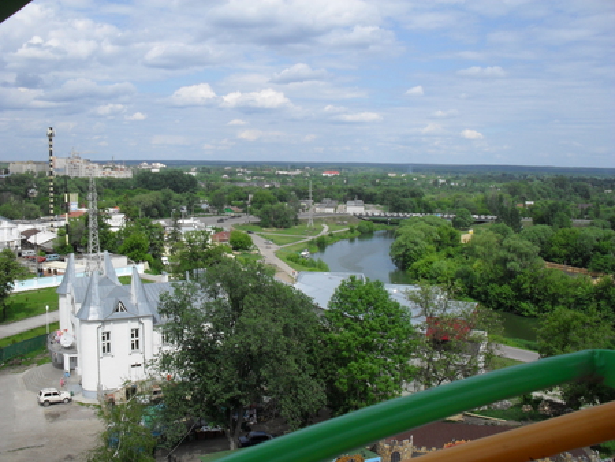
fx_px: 622
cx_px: 308
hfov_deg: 52.6
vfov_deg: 40.7
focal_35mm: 35
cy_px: 231
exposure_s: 1/250
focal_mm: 6.3
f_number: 8.4
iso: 100
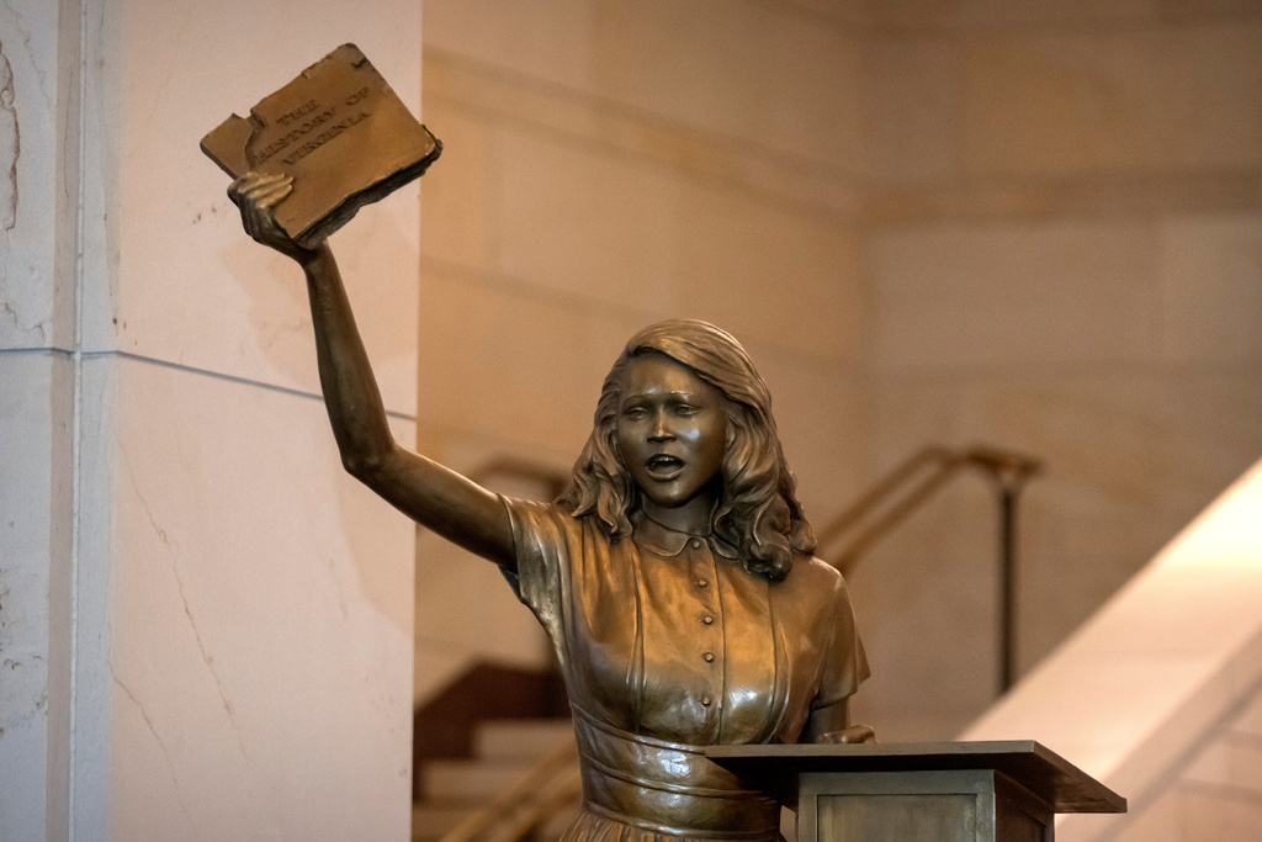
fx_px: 9571
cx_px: 631
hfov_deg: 7.5
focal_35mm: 273
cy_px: 421
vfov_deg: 5.0
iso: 3200
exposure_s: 1/500
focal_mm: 182
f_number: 2.8
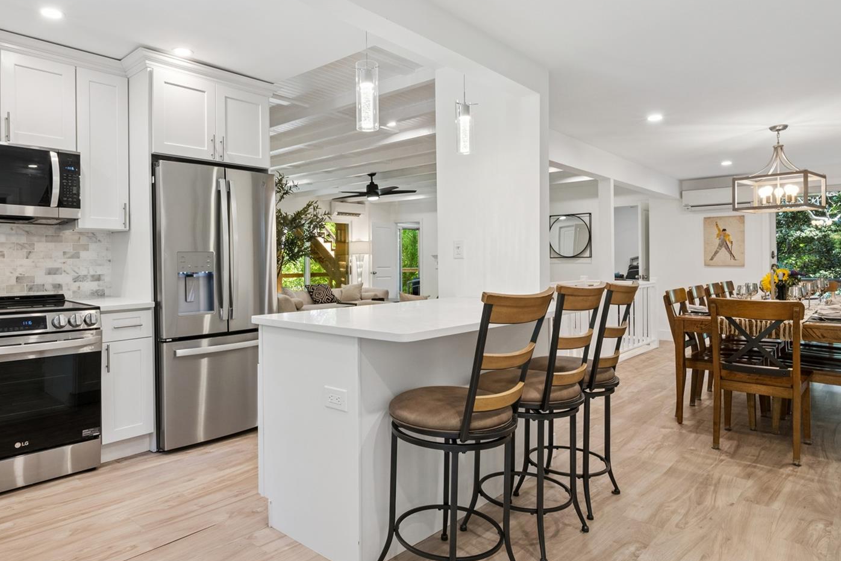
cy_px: 267
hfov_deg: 78.3
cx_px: 371
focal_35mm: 22
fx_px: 514
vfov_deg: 57.2
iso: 640
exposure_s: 1/13
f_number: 14
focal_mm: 15
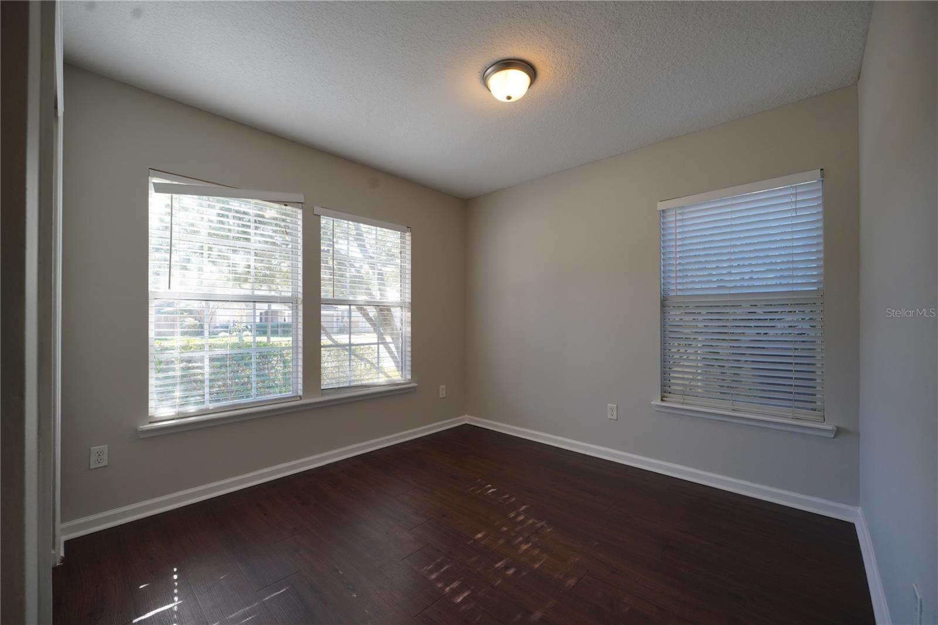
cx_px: 469
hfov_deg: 104.3
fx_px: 365
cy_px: 312
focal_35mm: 14
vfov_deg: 81.2
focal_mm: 14
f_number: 7.1
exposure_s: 1/60
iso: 320
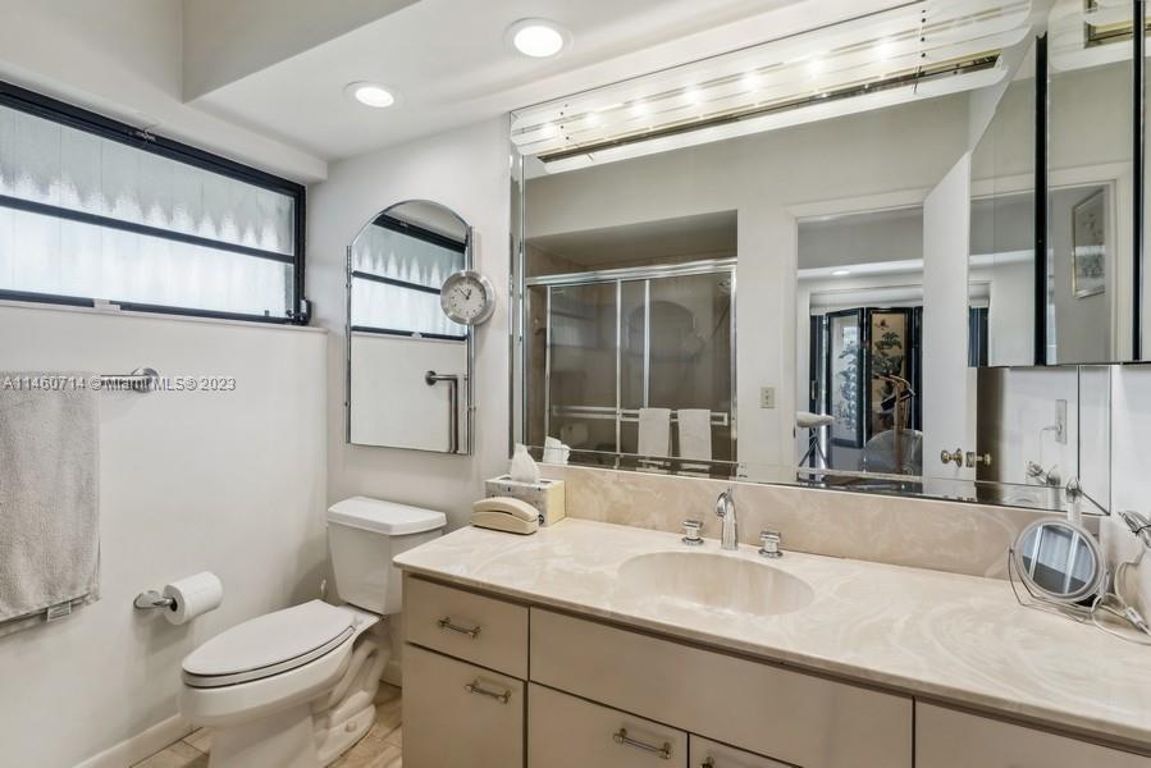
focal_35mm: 16
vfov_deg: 74.8
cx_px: 576
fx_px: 502
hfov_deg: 97.8
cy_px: 384
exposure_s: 1/30
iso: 250
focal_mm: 15.7
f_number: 9
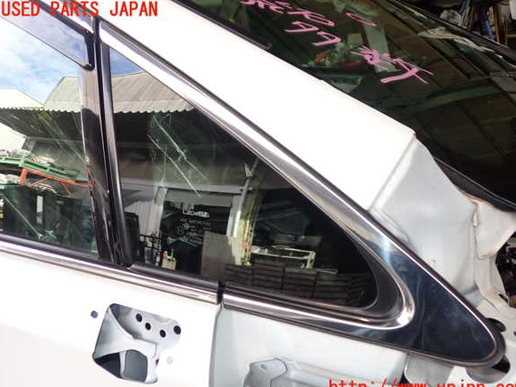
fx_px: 462
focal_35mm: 31
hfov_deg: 58.4
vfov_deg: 45.4
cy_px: 199
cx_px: 263
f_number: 2.3
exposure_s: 1/125
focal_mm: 5.4
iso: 125
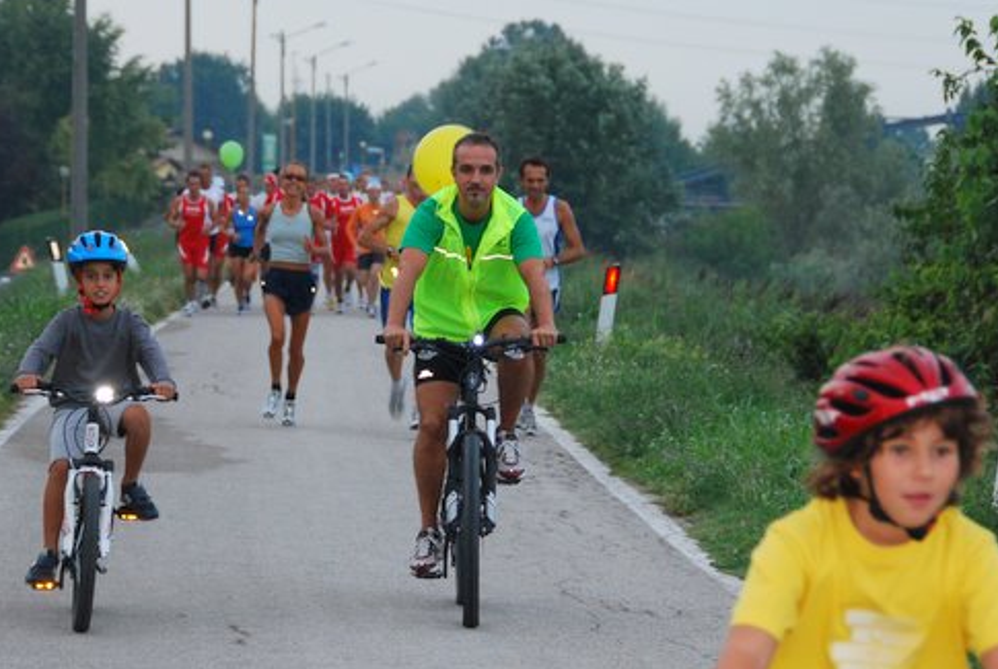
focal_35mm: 178
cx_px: 422
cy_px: 392
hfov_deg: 11.5
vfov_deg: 7.7
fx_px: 4942
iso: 560
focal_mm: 90
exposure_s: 1/60
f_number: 5.3
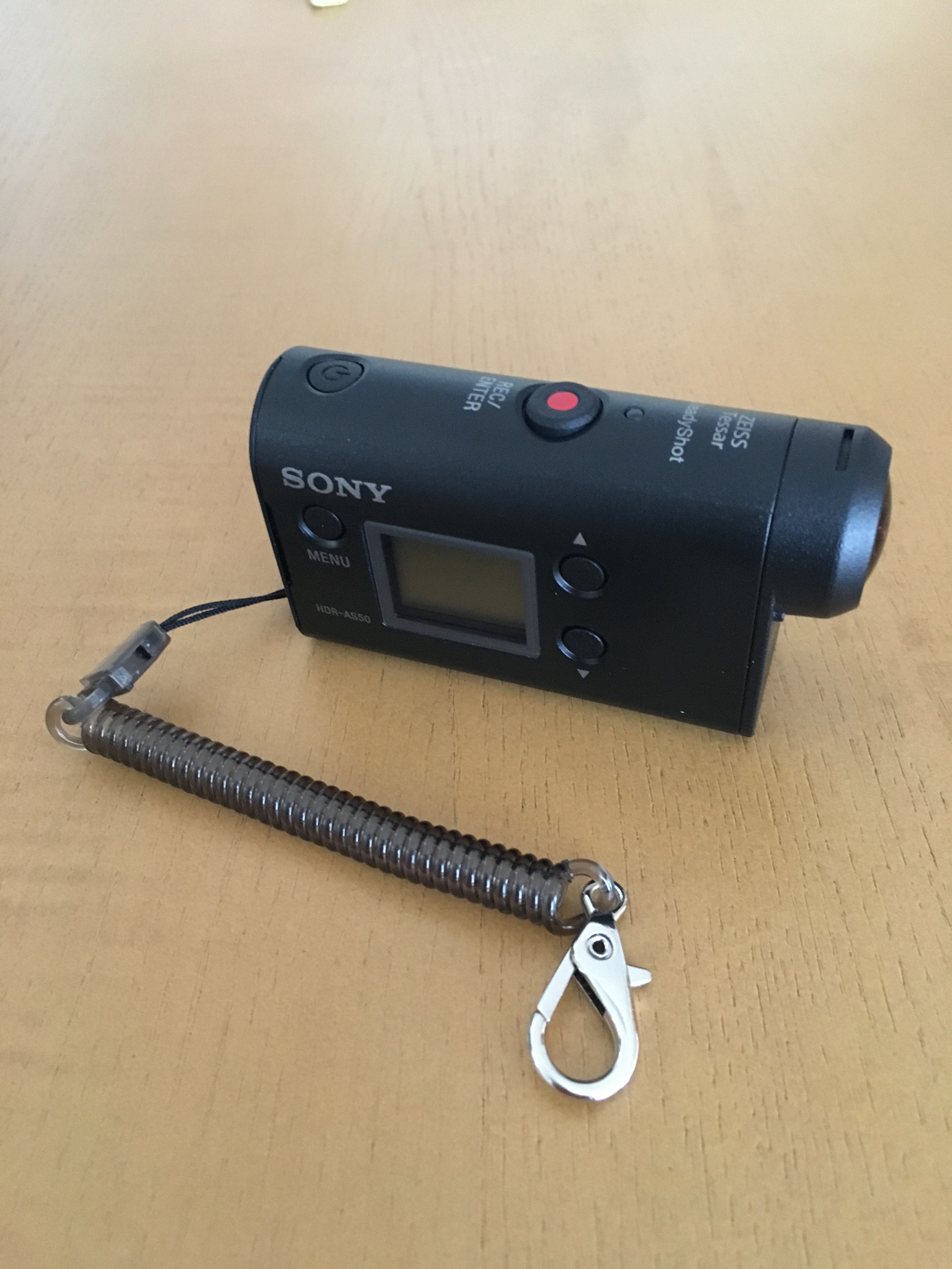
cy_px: 634
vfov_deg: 61.7
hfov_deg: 48.2
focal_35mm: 29
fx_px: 1063
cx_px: 476
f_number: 2.2
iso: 250
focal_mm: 4.15
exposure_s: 1/15
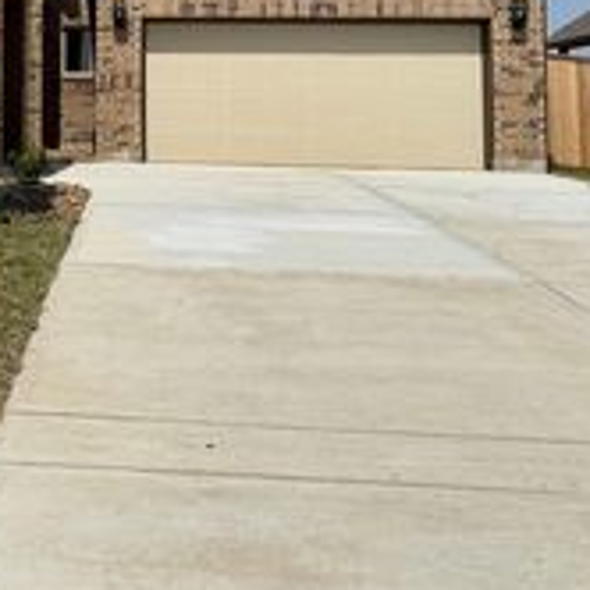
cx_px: -14
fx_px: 1234
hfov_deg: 25.4
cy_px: -12
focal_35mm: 64
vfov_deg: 25.4
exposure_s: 1/12346
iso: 80
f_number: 1.78
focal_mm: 6.76
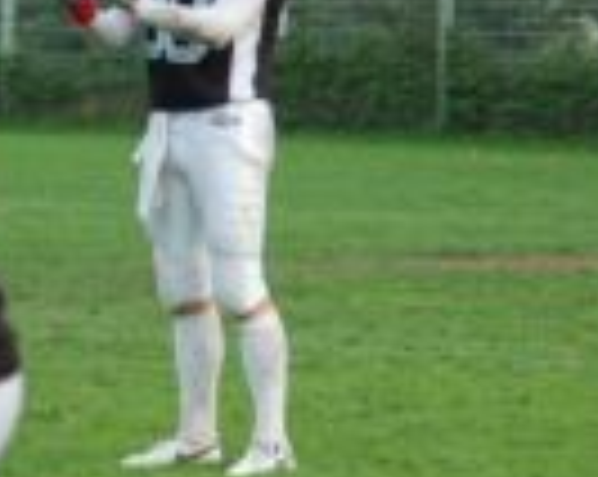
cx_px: 164
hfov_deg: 4.3
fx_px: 8034
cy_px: 126
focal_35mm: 455
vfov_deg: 3.4
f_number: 4.2
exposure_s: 1/640
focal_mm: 95
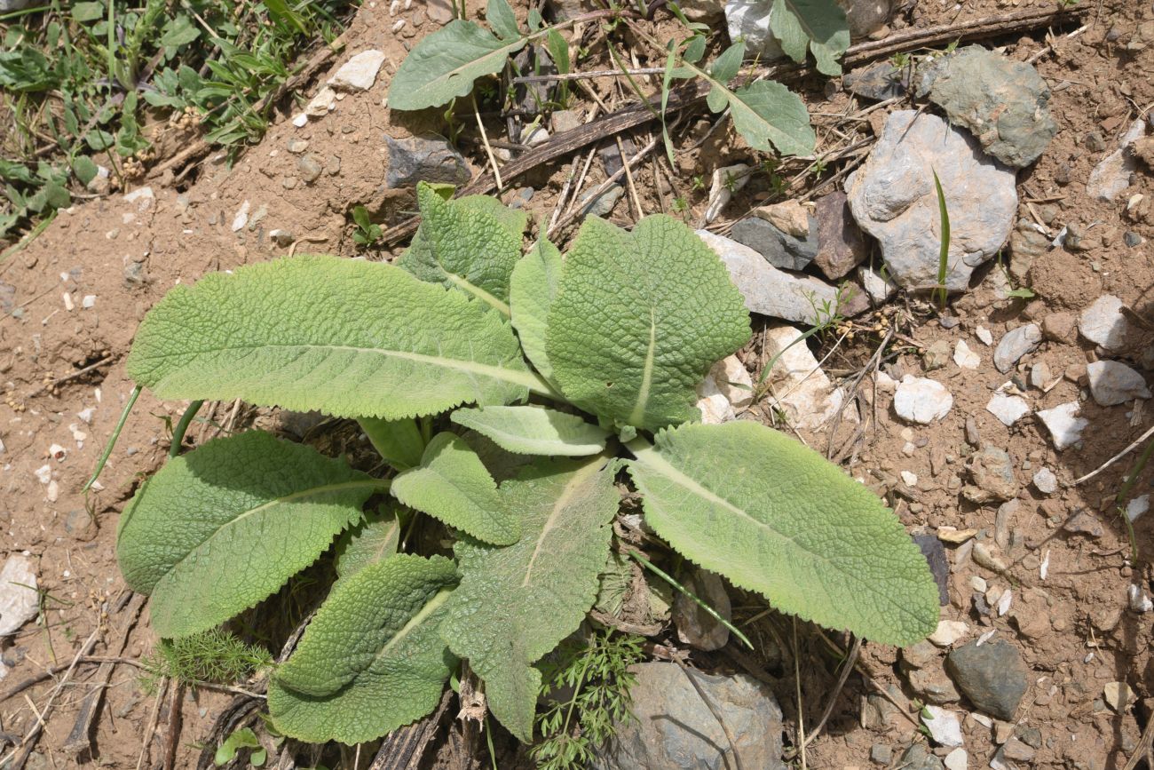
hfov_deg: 39.6
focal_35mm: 50
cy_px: 385
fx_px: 1603
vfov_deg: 27.0
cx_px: 577
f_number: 14
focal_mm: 50
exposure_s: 1/125
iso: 160
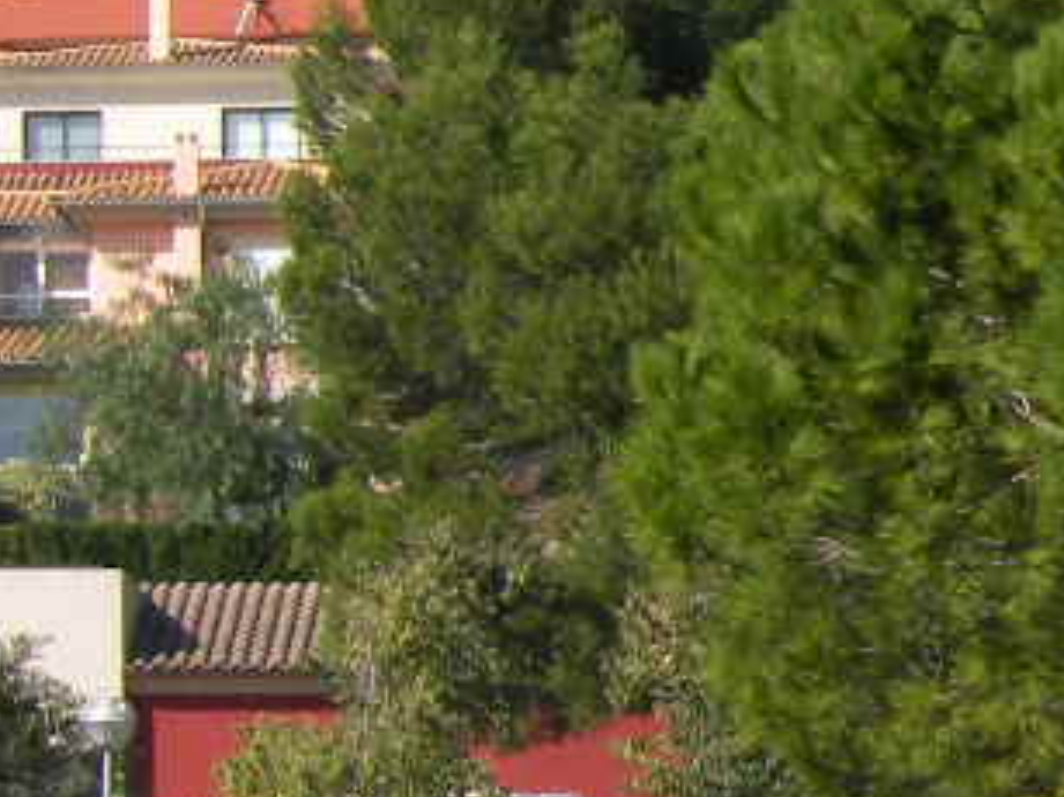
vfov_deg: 4.2
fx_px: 10754
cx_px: -790
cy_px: 288
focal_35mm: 350
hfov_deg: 5.6
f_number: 7.1
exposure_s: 1/210
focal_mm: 14.9
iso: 64
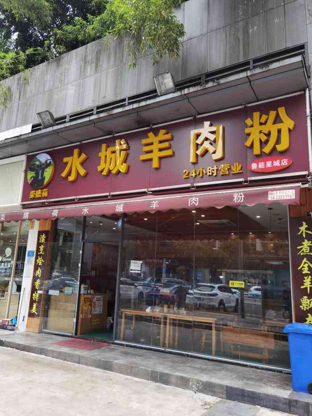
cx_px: 156
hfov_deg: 51.4
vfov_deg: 65.3
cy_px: 208
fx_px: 324
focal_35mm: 27
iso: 50
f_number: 1.9
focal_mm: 6.71
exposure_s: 1/357
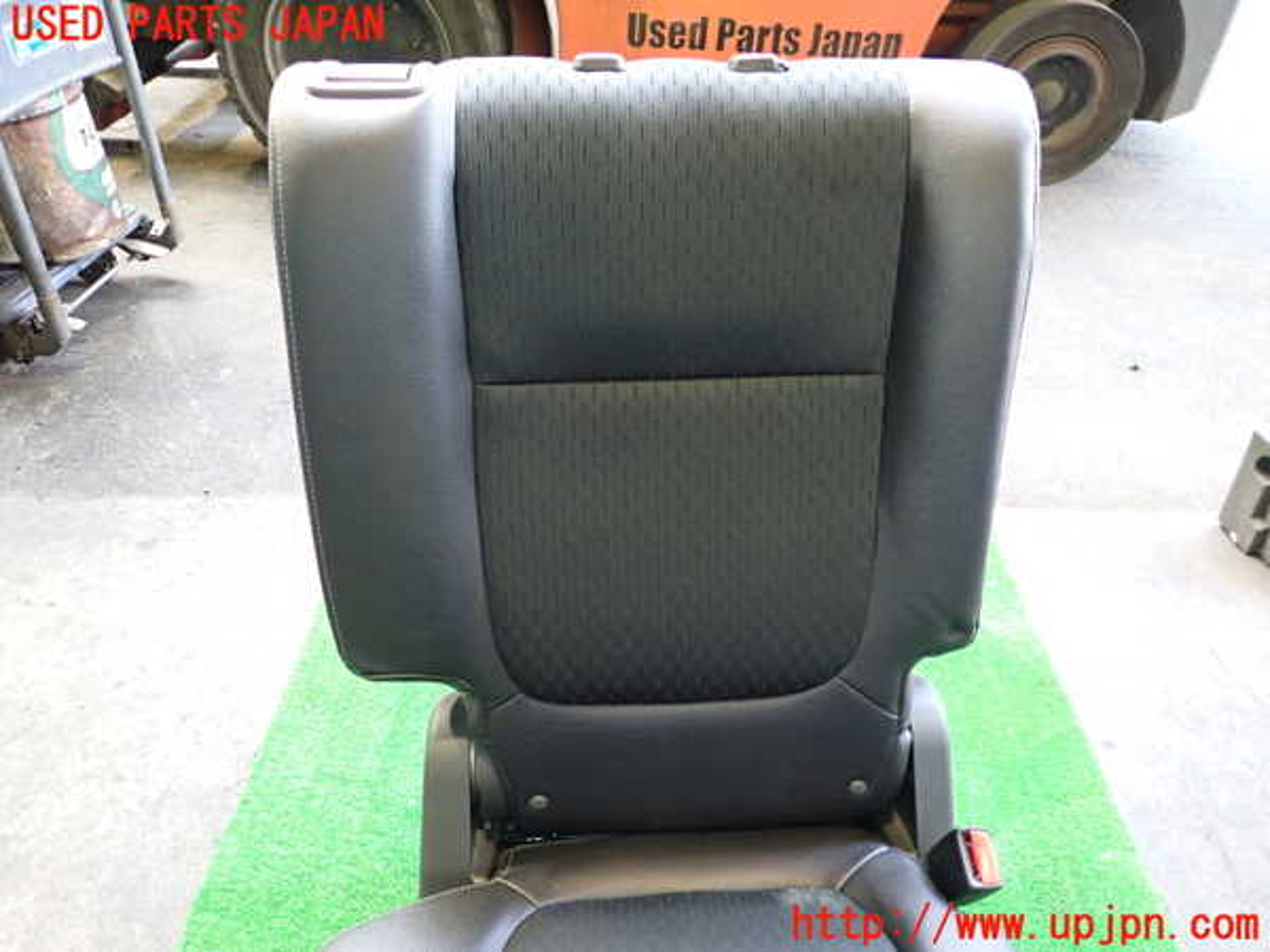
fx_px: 917
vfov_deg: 54.9
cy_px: 476
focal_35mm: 25
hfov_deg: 69.4
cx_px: 635
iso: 500
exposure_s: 1/30
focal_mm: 4.5
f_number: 2
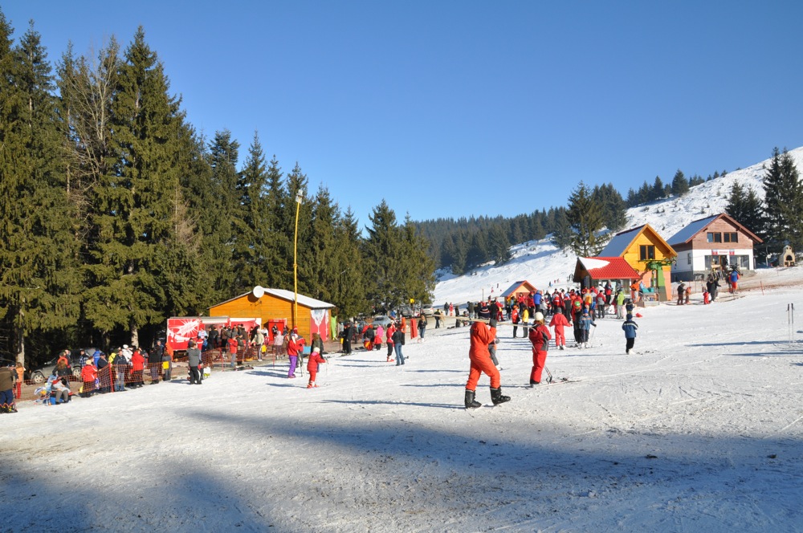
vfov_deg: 47.8
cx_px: 402
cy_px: 266
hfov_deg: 67.4
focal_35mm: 27
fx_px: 601
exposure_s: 1/200
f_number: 14
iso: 200
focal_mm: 18
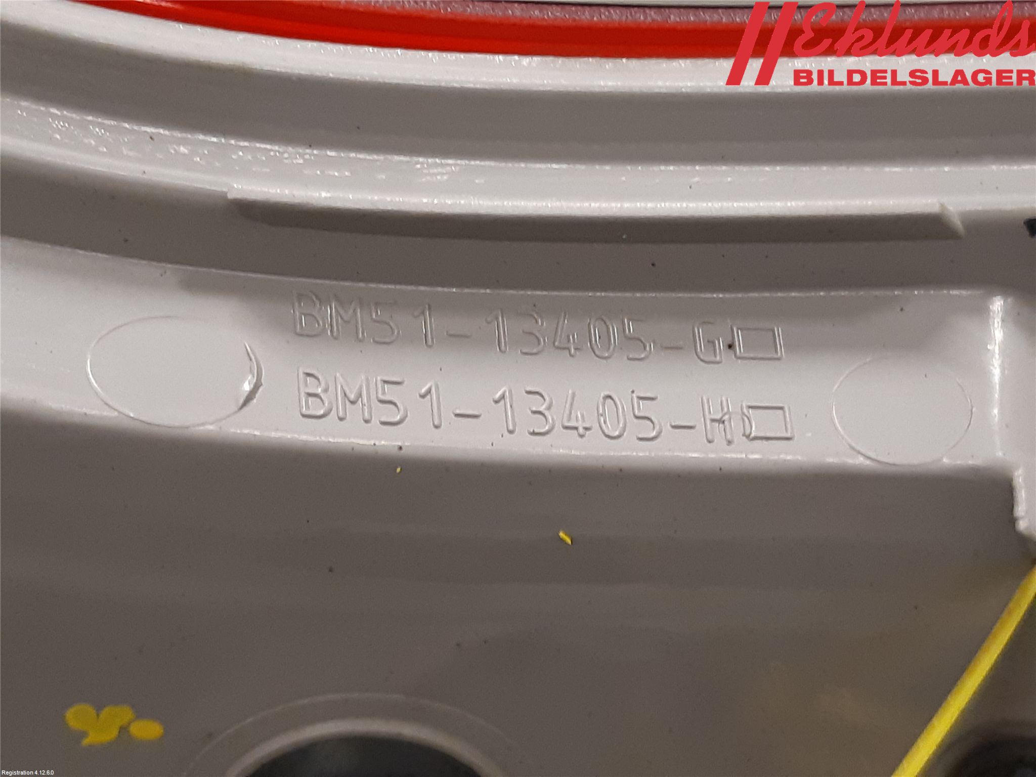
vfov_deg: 53.1
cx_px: 518
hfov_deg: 67.3
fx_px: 778
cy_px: 388
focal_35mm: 26
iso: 200
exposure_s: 1/50
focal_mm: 3.93
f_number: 1.7
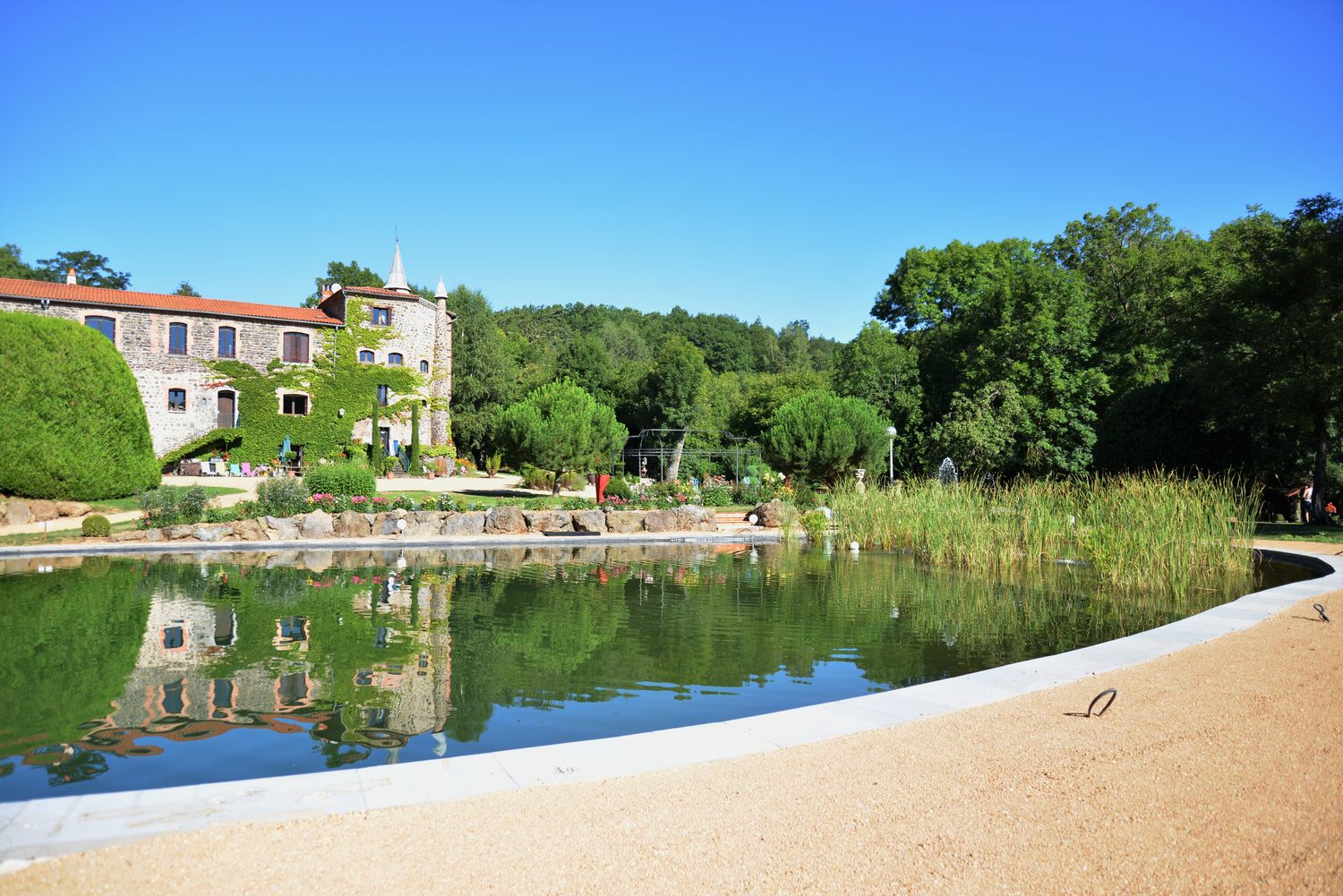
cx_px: 672
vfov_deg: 53.2
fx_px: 896
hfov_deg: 73.7
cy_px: 448
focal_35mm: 24
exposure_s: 1/640
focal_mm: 24
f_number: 4
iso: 180
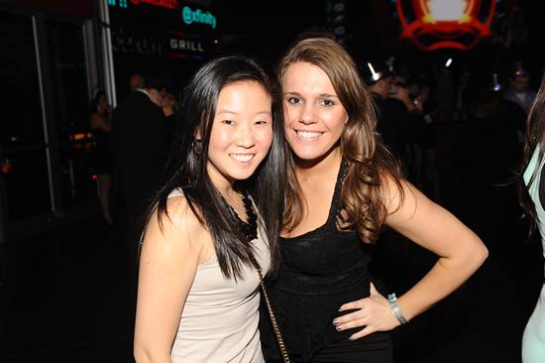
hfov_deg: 50.7
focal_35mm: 38
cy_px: 182
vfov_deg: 35.0
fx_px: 575
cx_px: 272
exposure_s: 1/250
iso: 800
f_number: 5.6
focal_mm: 38
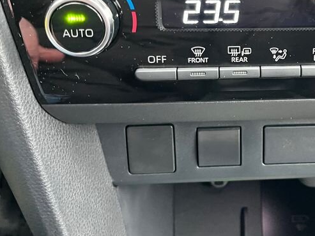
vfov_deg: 26.4
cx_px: 275
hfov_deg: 33.9
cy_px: 38
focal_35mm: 54
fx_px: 492
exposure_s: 1/45
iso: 500
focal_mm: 5.1
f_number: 1.6
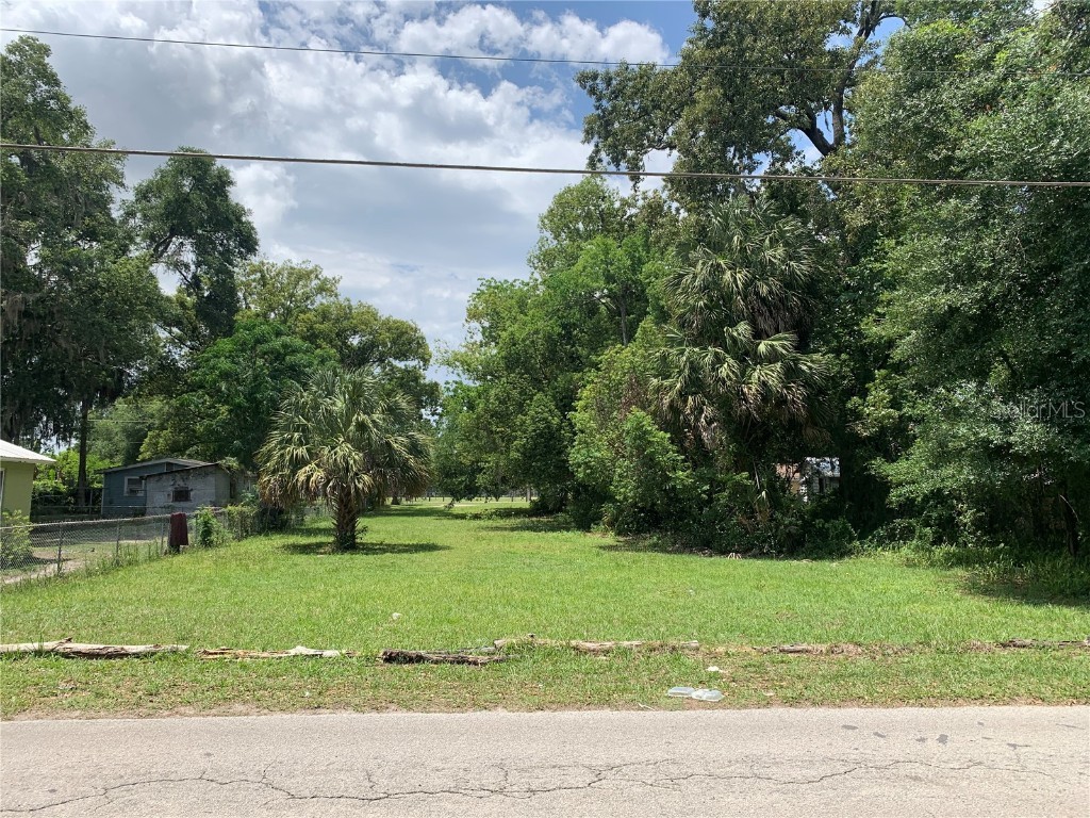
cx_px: 545
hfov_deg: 67.3
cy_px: 409
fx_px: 819
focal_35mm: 26
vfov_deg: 53.1
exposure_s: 1/2364
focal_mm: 4.25
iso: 25
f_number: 1.8
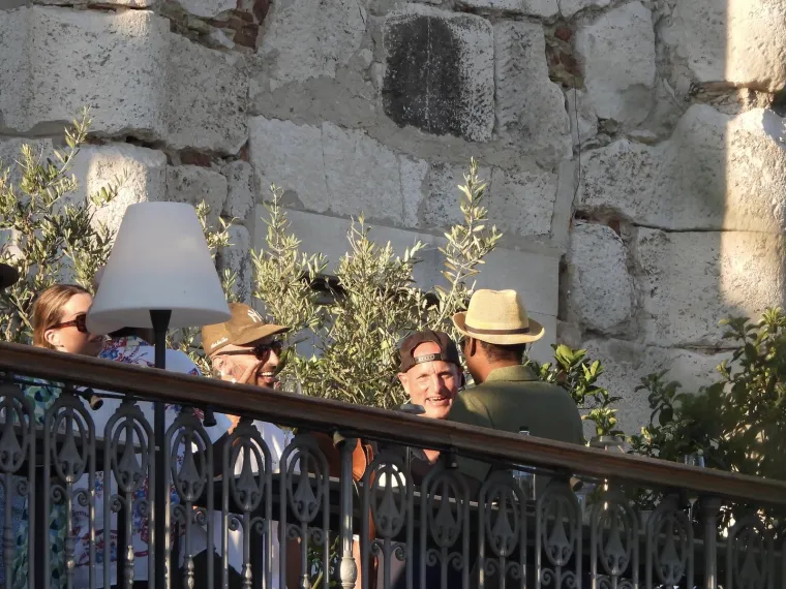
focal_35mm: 650
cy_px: 294
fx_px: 14759
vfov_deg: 2.3
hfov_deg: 3.1
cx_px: 393
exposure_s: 1/320
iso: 200
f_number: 5
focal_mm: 117
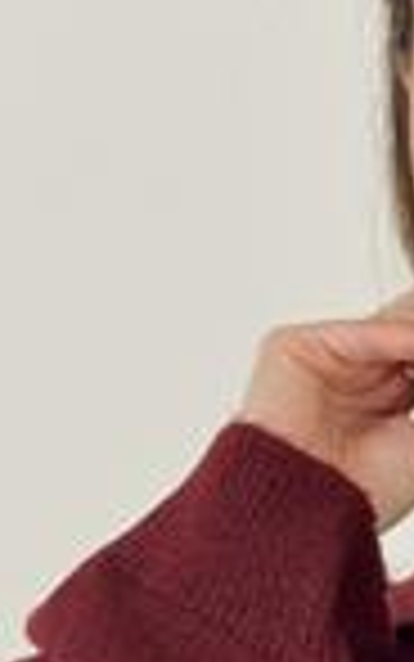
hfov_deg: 7.0
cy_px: 619
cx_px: 648
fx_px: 3318
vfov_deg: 11.3
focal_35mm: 184
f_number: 1.78
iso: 100
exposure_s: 1/65
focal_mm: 6.76
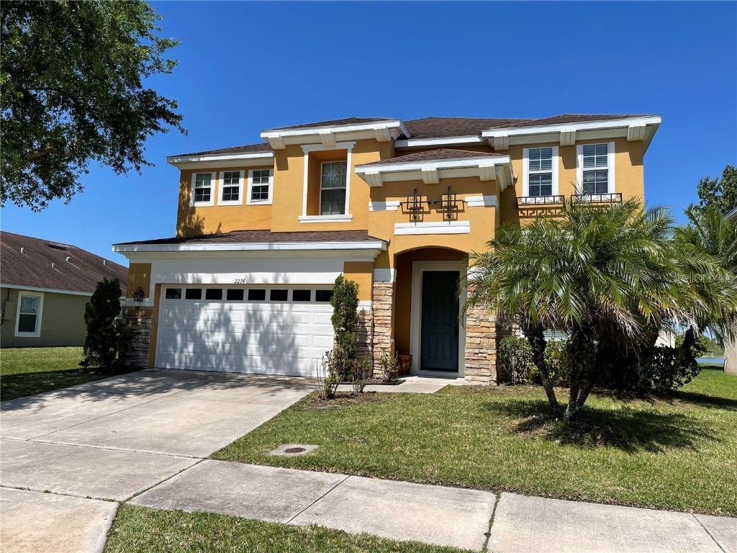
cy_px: 276
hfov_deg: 67.3
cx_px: 368
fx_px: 554
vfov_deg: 53.1
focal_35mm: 26
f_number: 1.6
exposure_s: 1/4902
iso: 32
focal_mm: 5.1
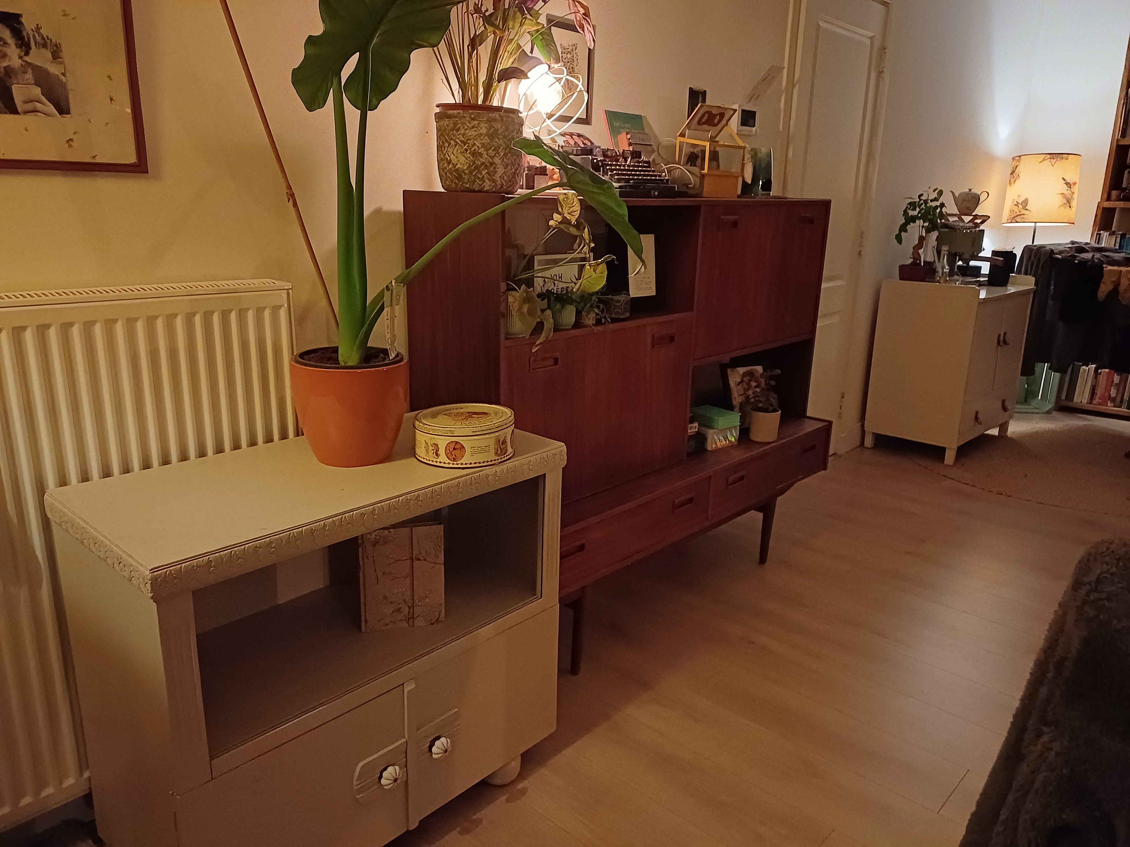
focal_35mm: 25
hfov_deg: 69.4
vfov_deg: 54.9
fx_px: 816
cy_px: 424
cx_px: 565
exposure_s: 1/20
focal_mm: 4.65
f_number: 1.8
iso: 1250
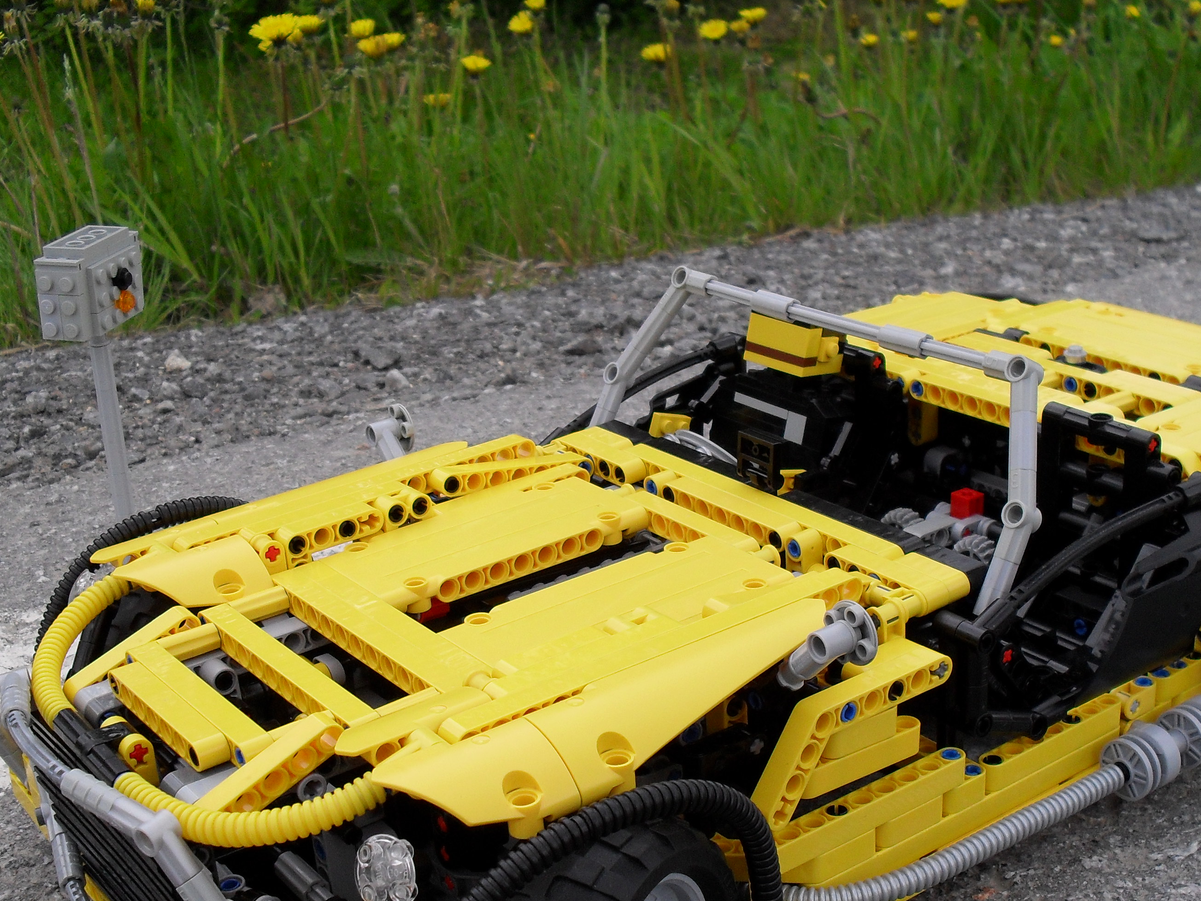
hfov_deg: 38.9
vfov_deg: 29.5
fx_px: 1700
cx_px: 656
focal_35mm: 49
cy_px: 603
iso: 100
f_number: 3.2
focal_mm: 6.3
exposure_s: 1/350
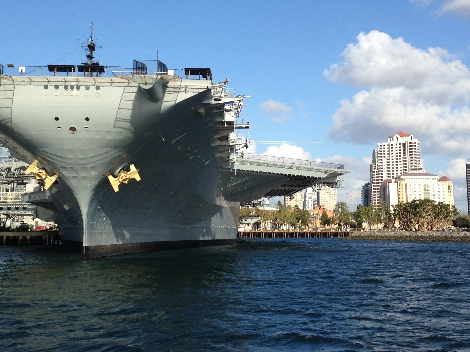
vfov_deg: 25.5
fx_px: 774
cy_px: 110
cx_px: 263
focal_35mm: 57
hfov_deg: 33.7
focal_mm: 4.12
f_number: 2.4
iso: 50
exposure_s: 1/1938
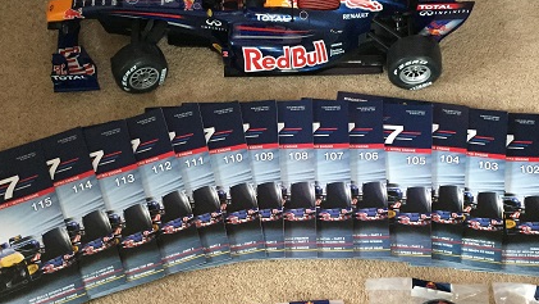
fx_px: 686
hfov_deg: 42.9
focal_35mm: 48
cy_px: 233
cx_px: 275
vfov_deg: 24.6
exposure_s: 1/17
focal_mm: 4.15
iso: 250
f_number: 2.2
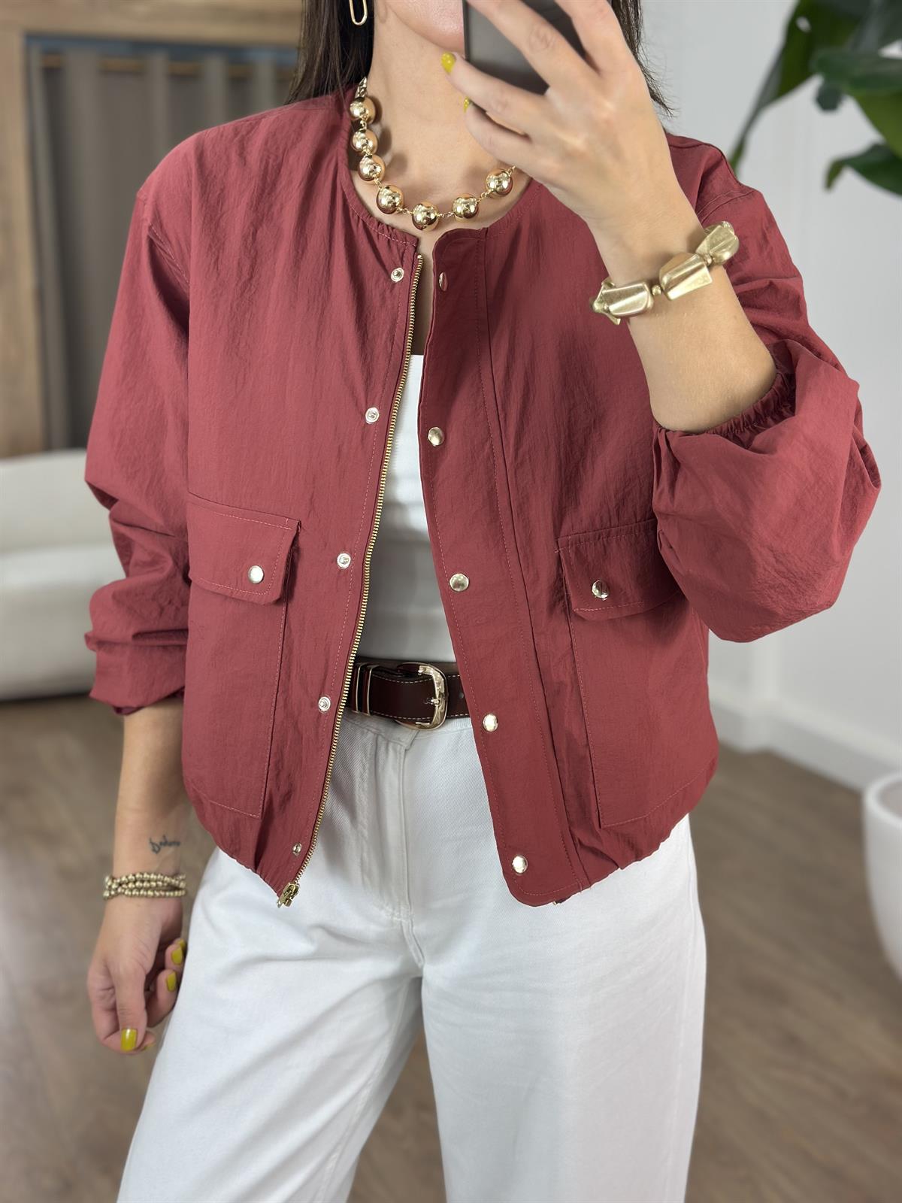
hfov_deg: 30.3
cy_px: 602
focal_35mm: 48
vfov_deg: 39.7
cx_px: 451
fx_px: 1668
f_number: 1.78
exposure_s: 1/100
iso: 80
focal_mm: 6.86
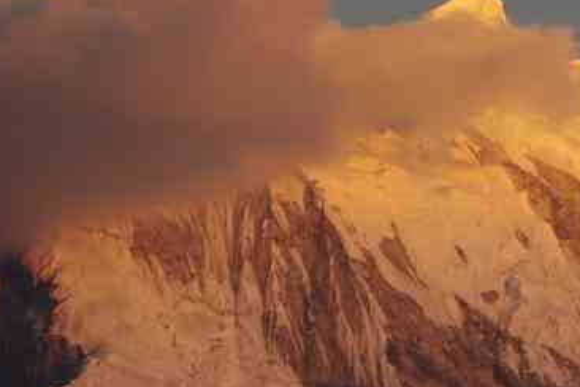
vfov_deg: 3.8
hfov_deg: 5.7
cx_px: 498
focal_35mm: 360
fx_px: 5800
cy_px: 285
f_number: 6.3
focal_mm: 87.5
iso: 400
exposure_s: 1/125
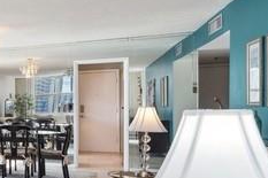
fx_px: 357
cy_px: 134
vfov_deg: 27.6
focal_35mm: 48
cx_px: -120
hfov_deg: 28.8
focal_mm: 14
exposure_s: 1/15
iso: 160
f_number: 9
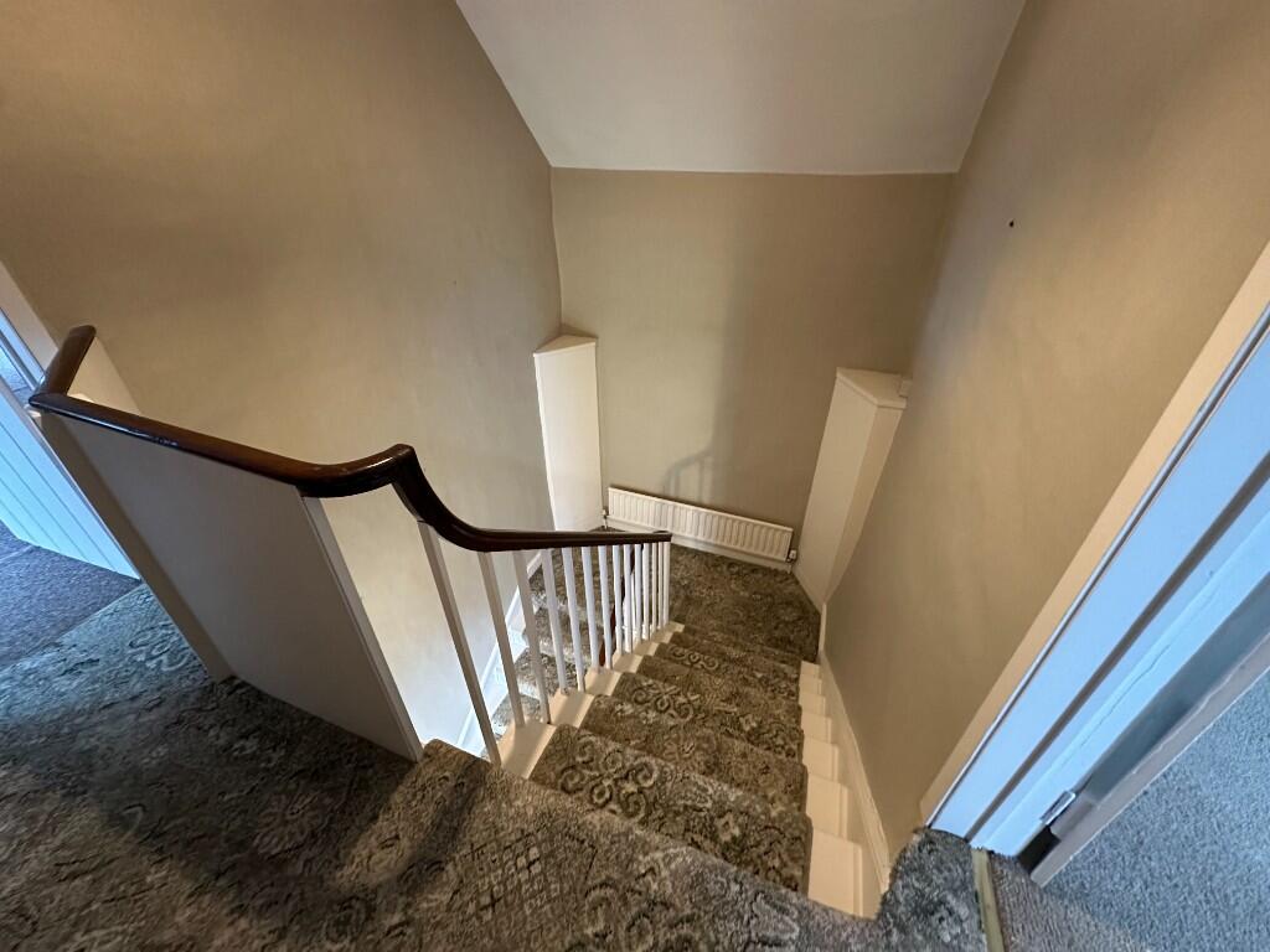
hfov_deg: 102.1
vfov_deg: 85.7
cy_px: 476
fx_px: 514
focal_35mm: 14
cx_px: 635
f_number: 2.2
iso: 800
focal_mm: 2.22
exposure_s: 1/50
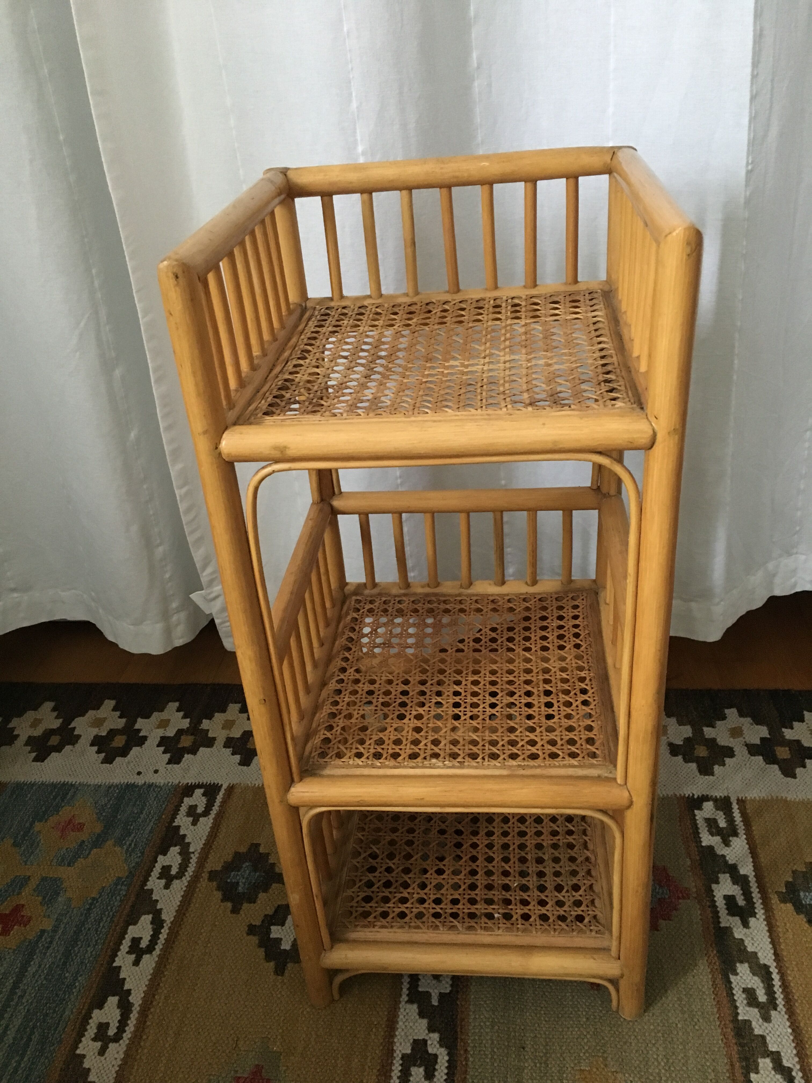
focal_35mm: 29
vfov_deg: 61.7
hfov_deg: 48.2
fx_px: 907
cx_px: 406
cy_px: 542
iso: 250
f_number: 2.2
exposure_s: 1/17
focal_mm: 4.15
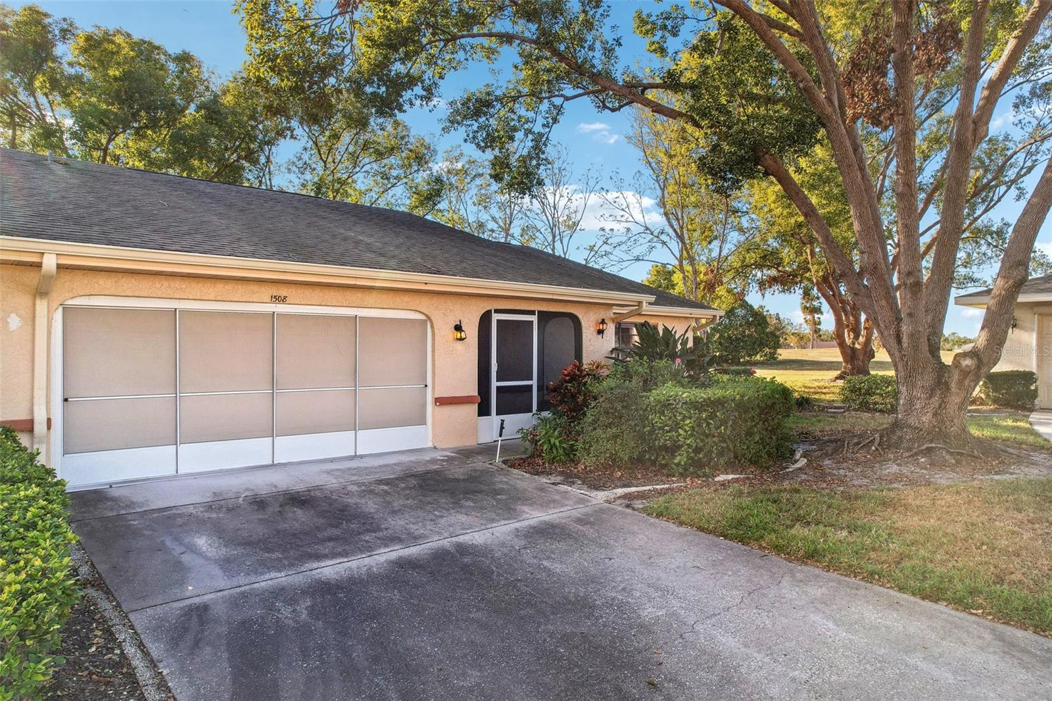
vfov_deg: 57.2
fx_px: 643
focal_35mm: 22
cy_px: 350
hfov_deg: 78.6
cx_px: 526
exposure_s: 1/125
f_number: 2.8
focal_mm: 8.4
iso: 150
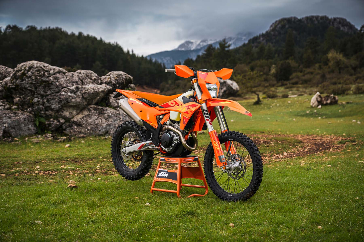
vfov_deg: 23.4
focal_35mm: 58
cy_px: 121
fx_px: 586
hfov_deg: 34.5
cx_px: 182
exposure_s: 1/400
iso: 50
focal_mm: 58
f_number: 3.2
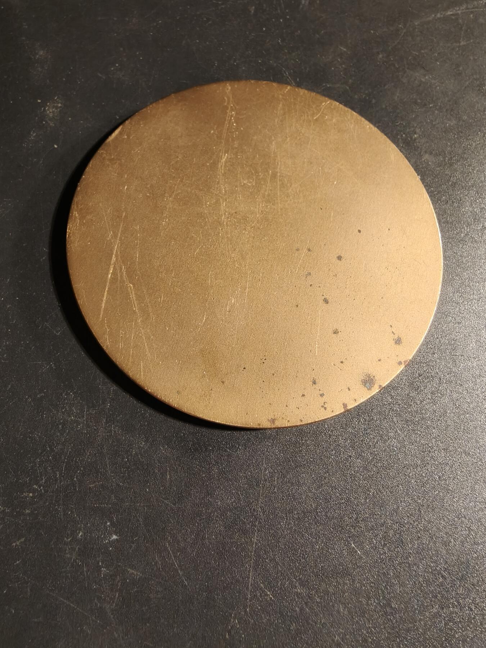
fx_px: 431
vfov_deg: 73.9
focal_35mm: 23
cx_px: 243
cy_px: 324
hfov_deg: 58.9
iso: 160
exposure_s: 1/100
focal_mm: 2.32
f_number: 2
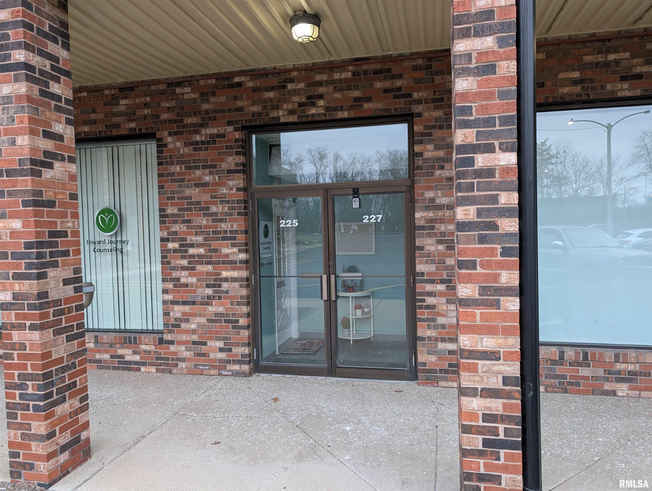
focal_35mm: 24
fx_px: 453
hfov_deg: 71.5
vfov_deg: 56.9
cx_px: 326
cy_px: 246
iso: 79
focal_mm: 6.9
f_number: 1.68
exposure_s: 1/42.9
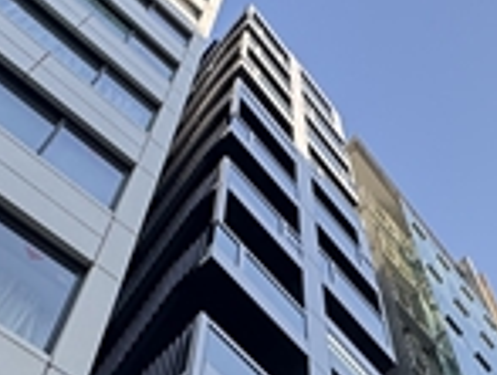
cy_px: 622
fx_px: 820
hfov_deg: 33.6
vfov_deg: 20.4
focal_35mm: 57
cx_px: 304
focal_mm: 2.22
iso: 40
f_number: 2.2
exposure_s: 1/337
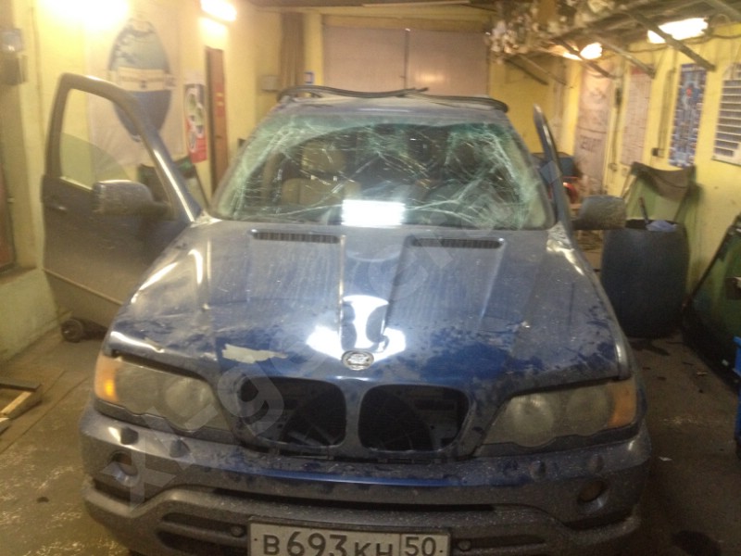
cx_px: 370
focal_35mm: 35
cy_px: 278
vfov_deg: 40.7
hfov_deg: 52.6
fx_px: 749
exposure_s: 1/20
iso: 250
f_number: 2.4
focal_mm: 4.28
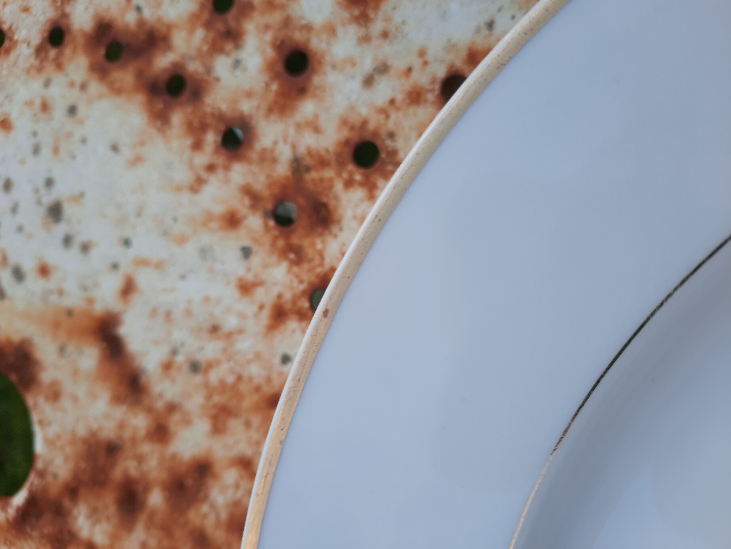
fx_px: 528
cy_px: 274
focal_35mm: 25
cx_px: 366
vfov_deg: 54.9
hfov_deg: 69.4
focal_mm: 4.6
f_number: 2
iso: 32
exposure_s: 1/105
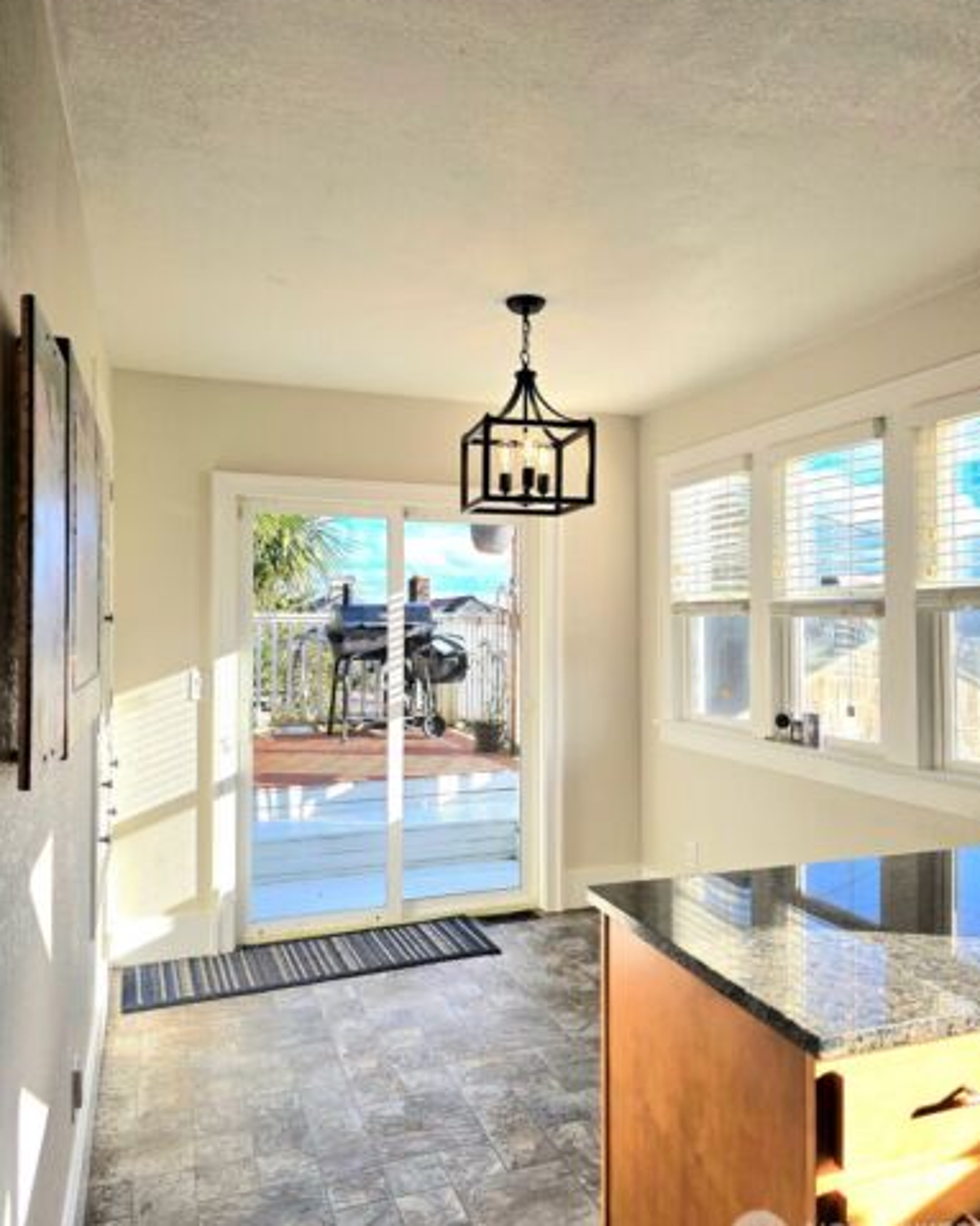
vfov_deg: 68.1
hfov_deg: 56.8
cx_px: 507
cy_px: 603
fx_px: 907
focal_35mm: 25
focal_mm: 6.3
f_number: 1.7
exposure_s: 1/286
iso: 12
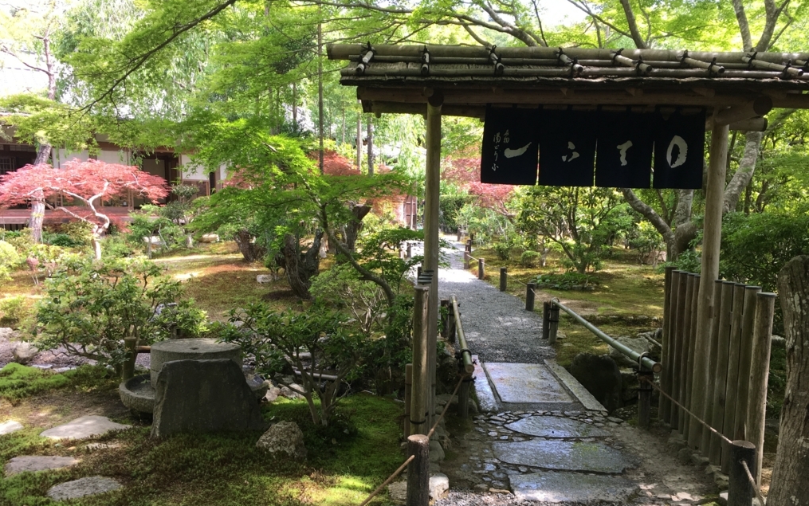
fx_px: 684
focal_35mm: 31
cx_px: 404
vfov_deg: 40.4
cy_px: 304
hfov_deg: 61.2
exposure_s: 1/120
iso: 25
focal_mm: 4.15
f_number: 2.2
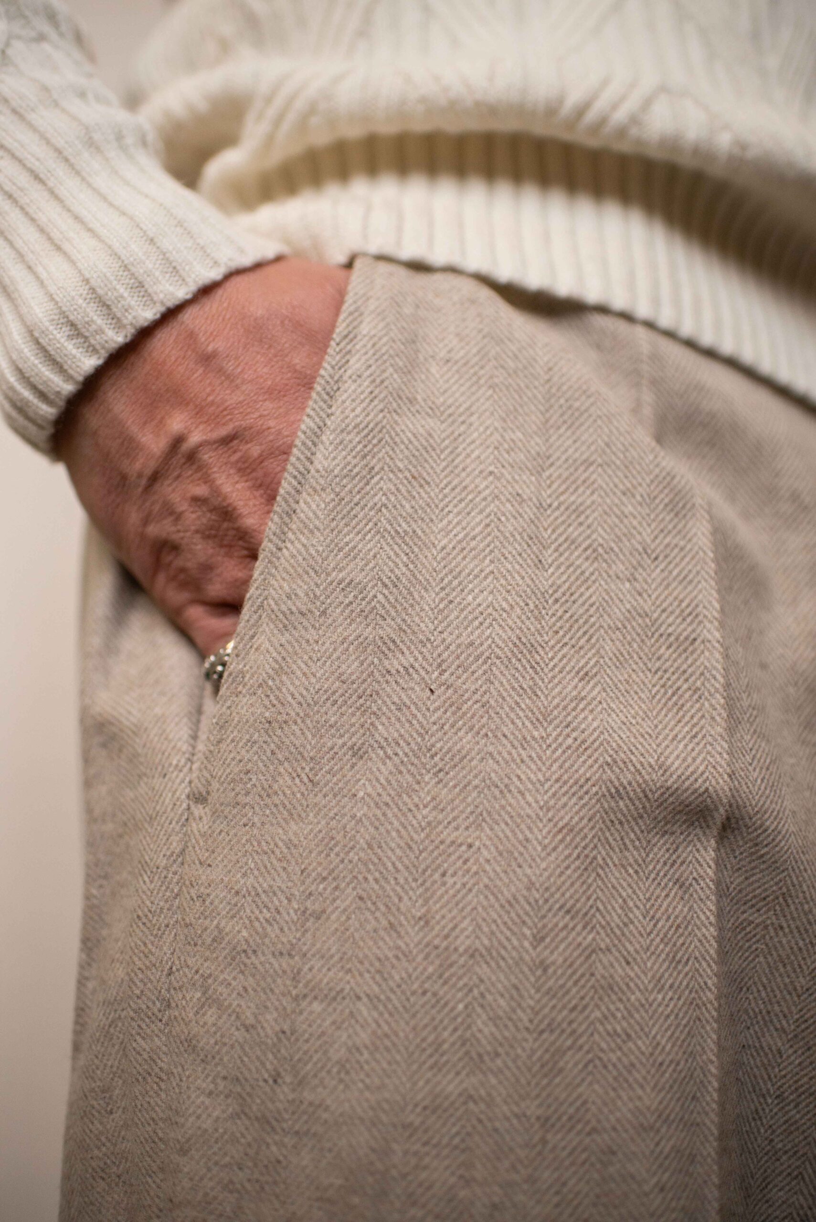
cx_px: 408
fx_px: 1189
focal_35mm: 35
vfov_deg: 54.4
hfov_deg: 37.9
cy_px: 611
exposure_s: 1/1000
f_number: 2
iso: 800
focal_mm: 35
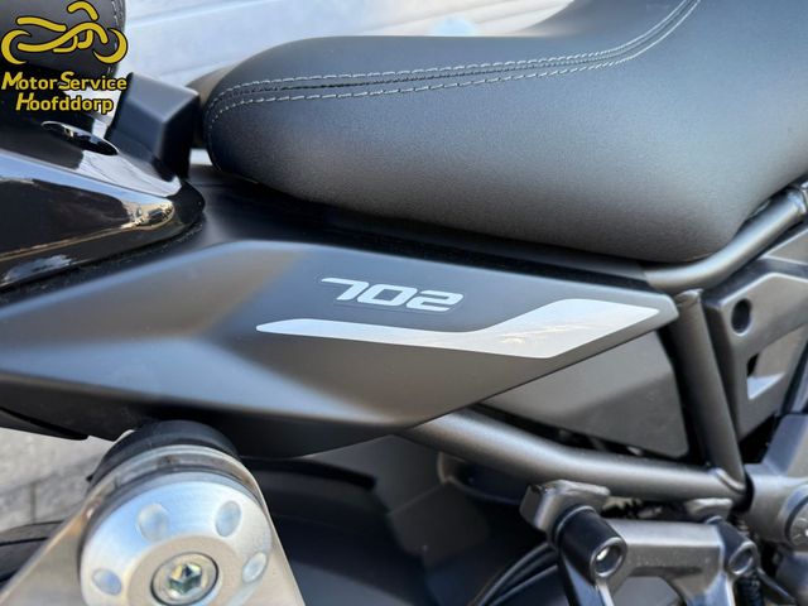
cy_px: 303
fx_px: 560
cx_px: 404
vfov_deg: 56.8
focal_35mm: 24
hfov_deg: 71.6
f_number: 1.78
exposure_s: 1/245
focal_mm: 6.76
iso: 100
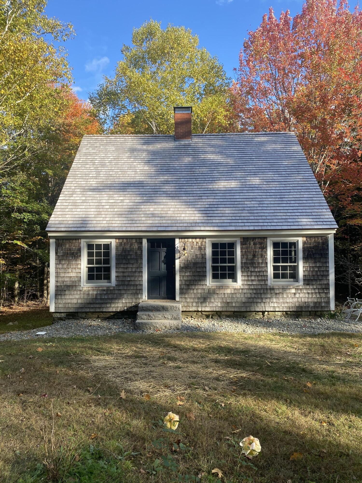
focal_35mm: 26
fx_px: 363
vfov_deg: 67.3
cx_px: 181
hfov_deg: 53.1
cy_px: 242
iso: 32
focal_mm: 4.25
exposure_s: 1/871
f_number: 1.8
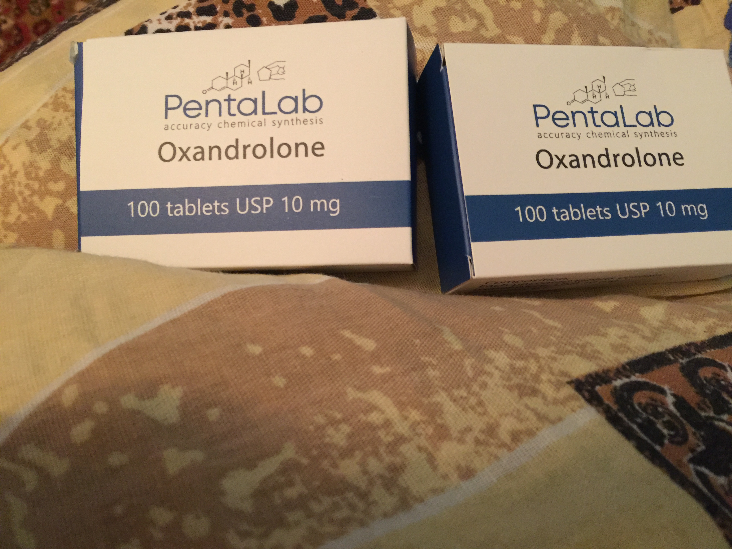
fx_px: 613
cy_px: 274
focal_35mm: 29
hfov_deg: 61.7
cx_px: 366
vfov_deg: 48.2
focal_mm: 4.15
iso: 160
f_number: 2.2
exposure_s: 1/8
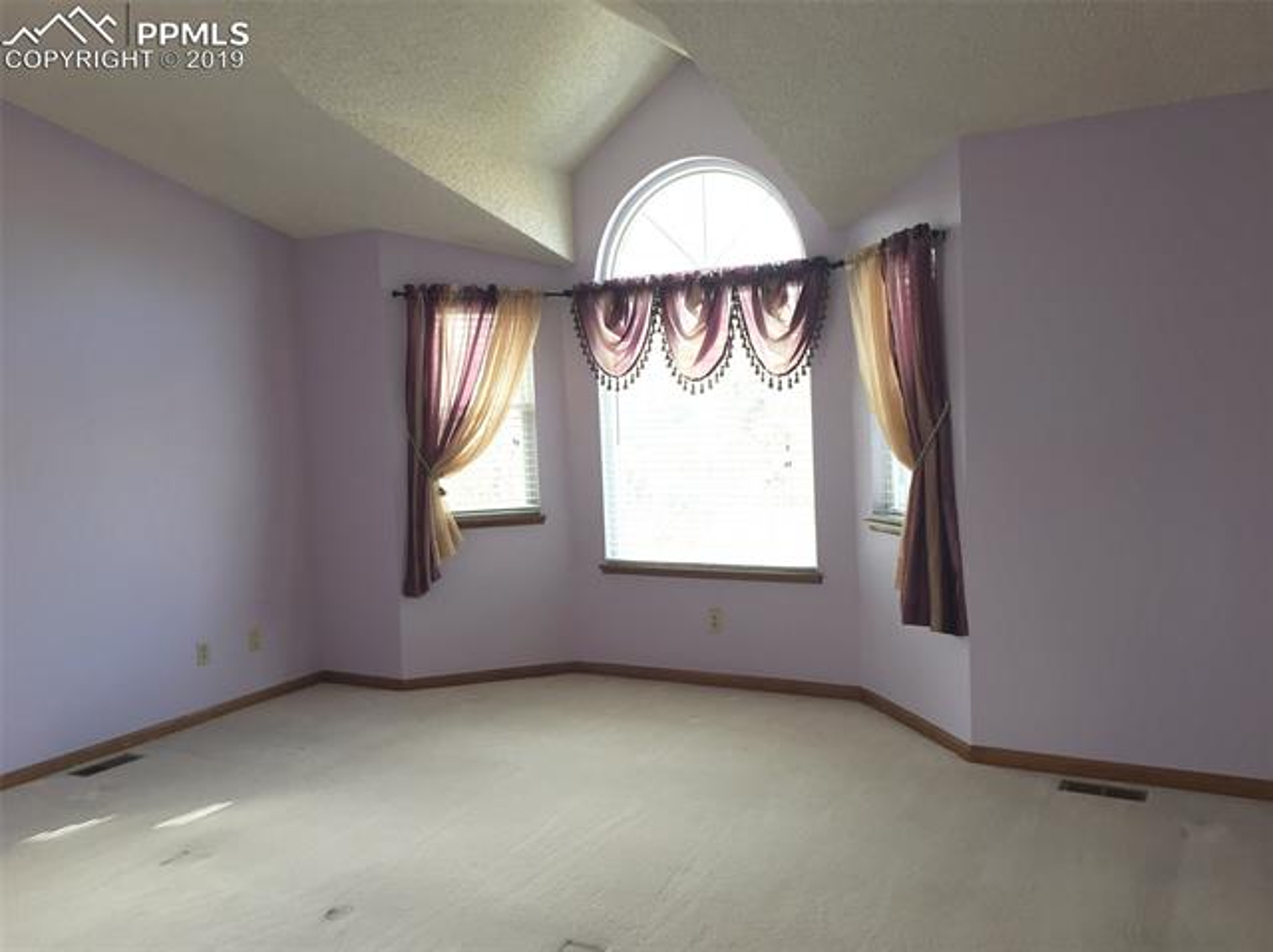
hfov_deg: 61.7
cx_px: 636
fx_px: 1066
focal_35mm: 29
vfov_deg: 48.2
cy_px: 476
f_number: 2.2
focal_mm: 4.15
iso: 40
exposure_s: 1/120
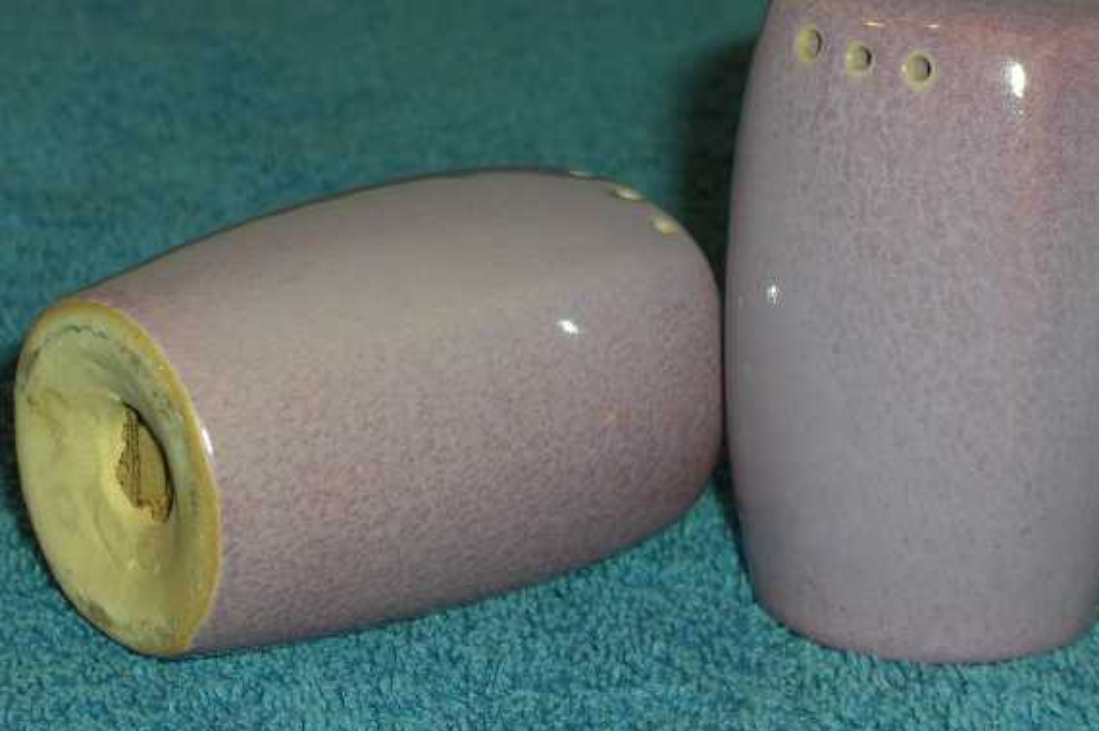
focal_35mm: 133
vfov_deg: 10.3
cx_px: 601
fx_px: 4058
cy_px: 339
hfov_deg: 15.4
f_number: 10.8
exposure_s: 1/30
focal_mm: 23.7
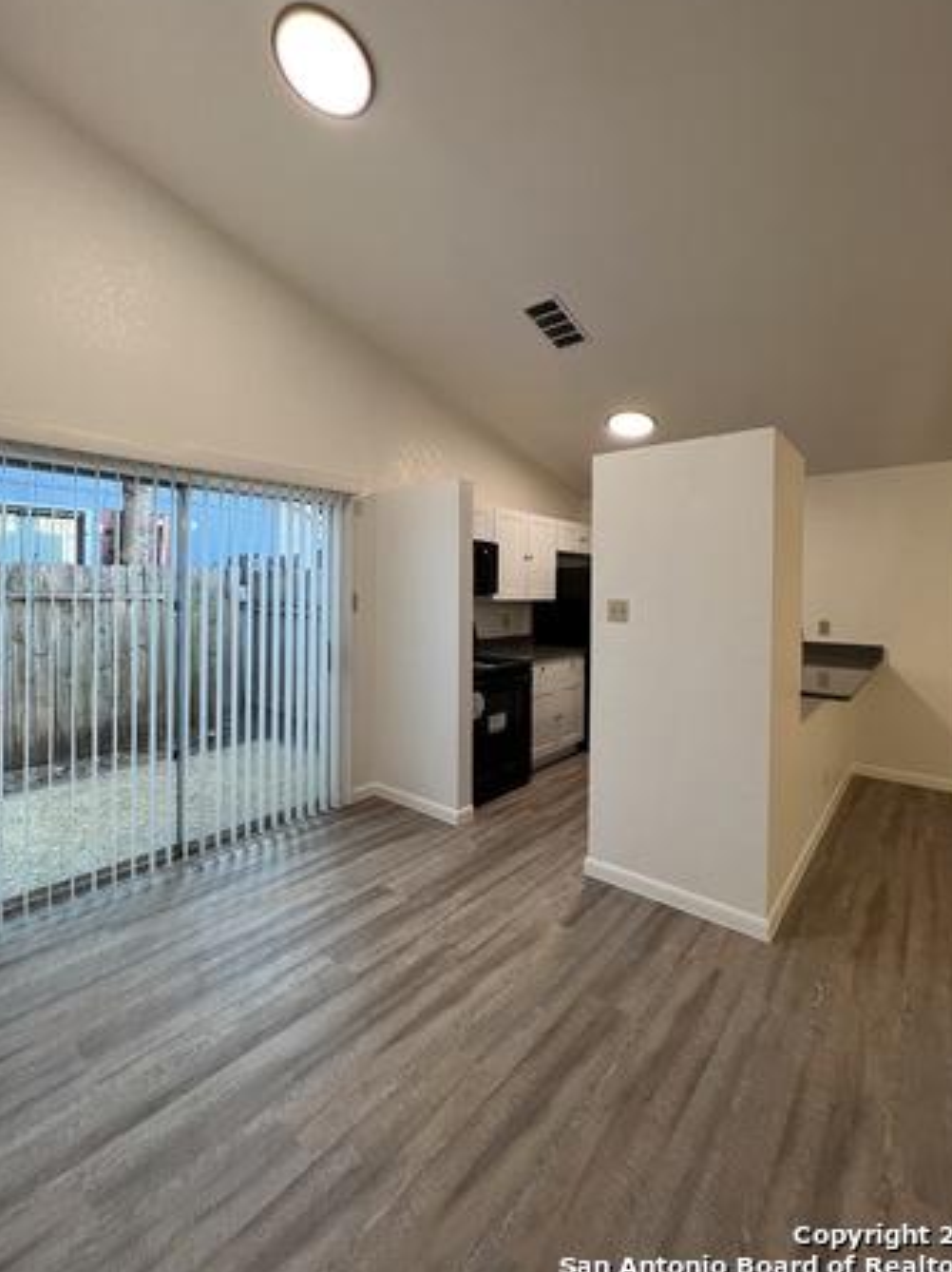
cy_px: 599
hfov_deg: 85.5
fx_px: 514
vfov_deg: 102.0
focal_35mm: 14
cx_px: 502
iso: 250
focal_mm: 1.57
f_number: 1.8
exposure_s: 1/120
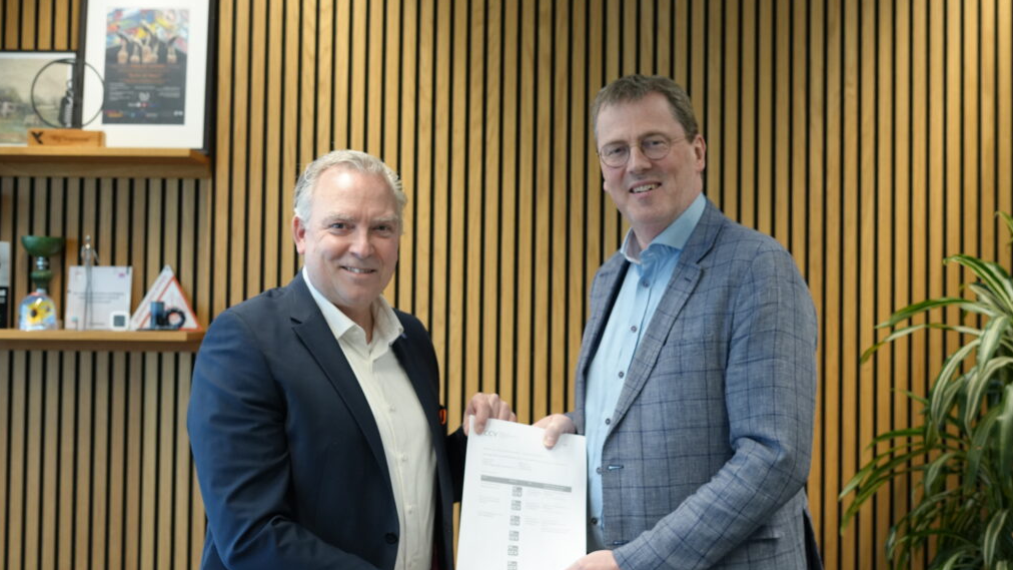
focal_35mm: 53
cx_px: 508
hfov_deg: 39.2
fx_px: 1423
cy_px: 265
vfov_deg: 22.6
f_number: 4
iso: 2000
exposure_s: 1/160
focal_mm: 50
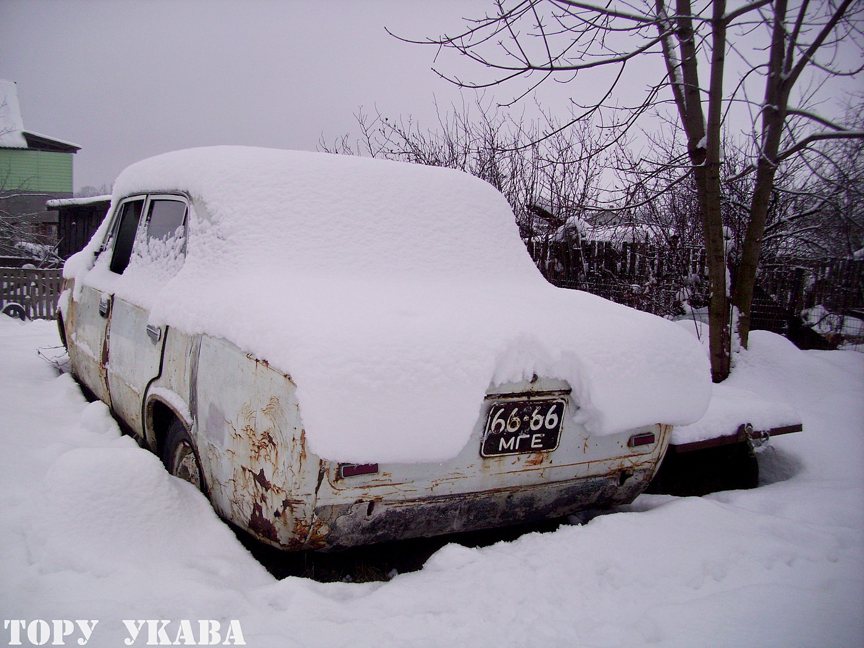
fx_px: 799
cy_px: 324
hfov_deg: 56.8
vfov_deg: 44.2
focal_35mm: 32
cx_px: 432
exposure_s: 1/500
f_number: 2.9
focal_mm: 5.7
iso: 80
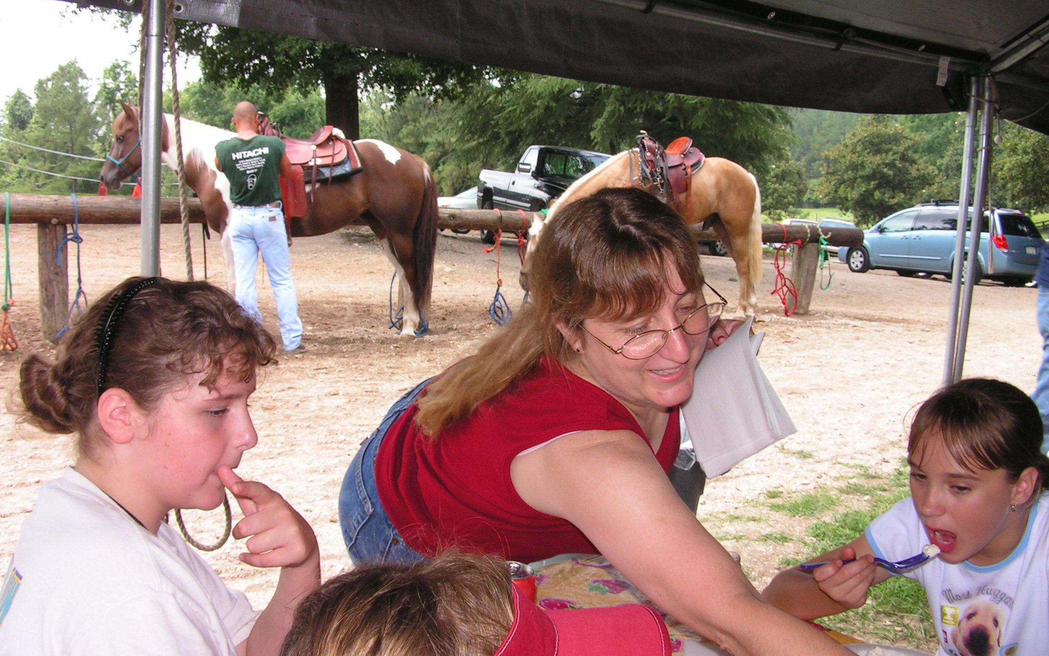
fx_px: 1172
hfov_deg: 48.2
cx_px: 532
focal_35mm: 41
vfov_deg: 31.2
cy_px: 290
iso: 50
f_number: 5.6
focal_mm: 6.3
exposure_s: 1/60
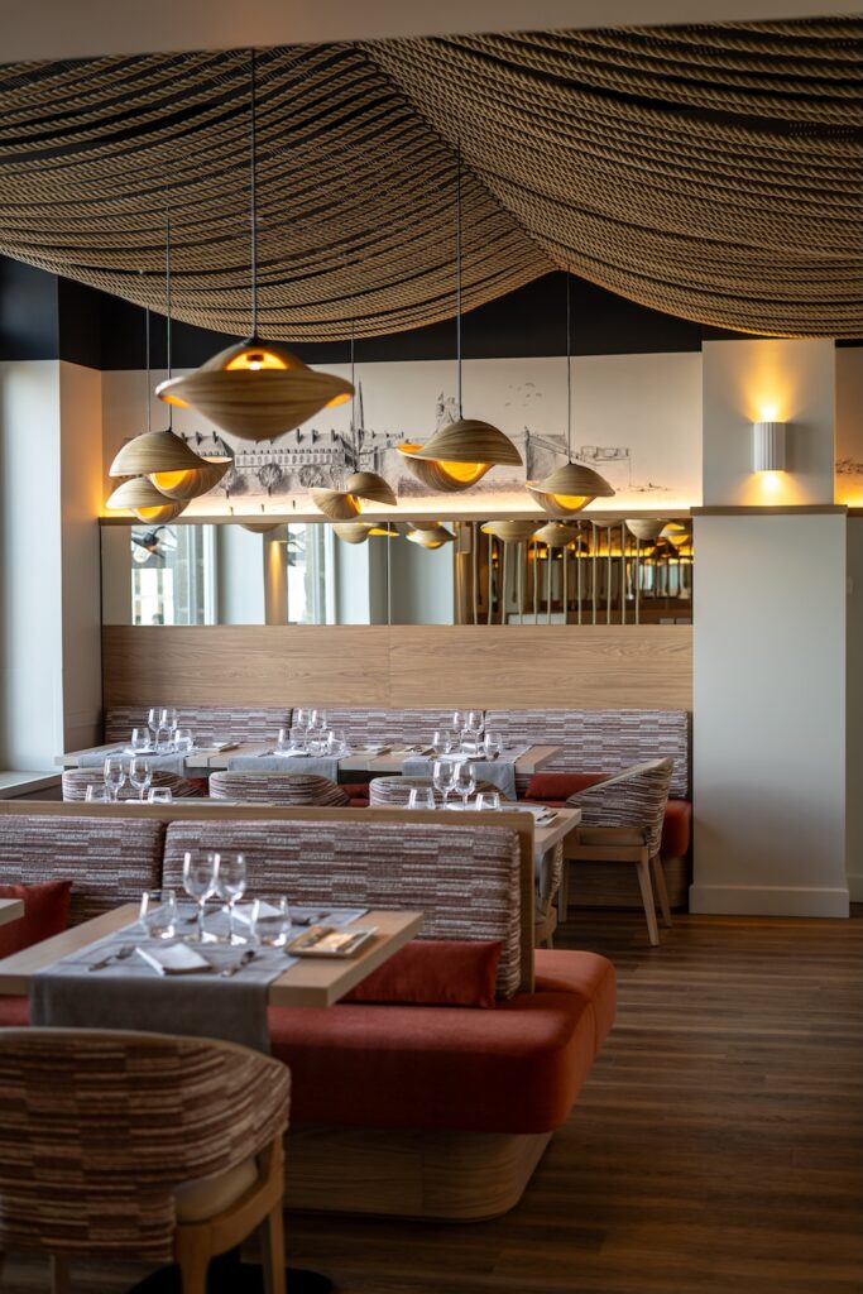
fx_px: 1797
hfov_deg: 27.0
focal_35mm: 50
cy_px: 647
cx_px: 432
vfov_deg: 39.6
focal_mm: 50
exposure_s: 1/50
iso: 100
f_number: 2.8
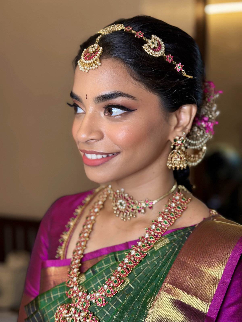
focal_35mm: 48
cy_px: 161
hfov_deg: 30.3
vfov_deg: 39.7
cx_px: 121
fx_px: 447
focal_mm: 6.86
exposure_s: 1/50
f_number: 1.78
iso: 80
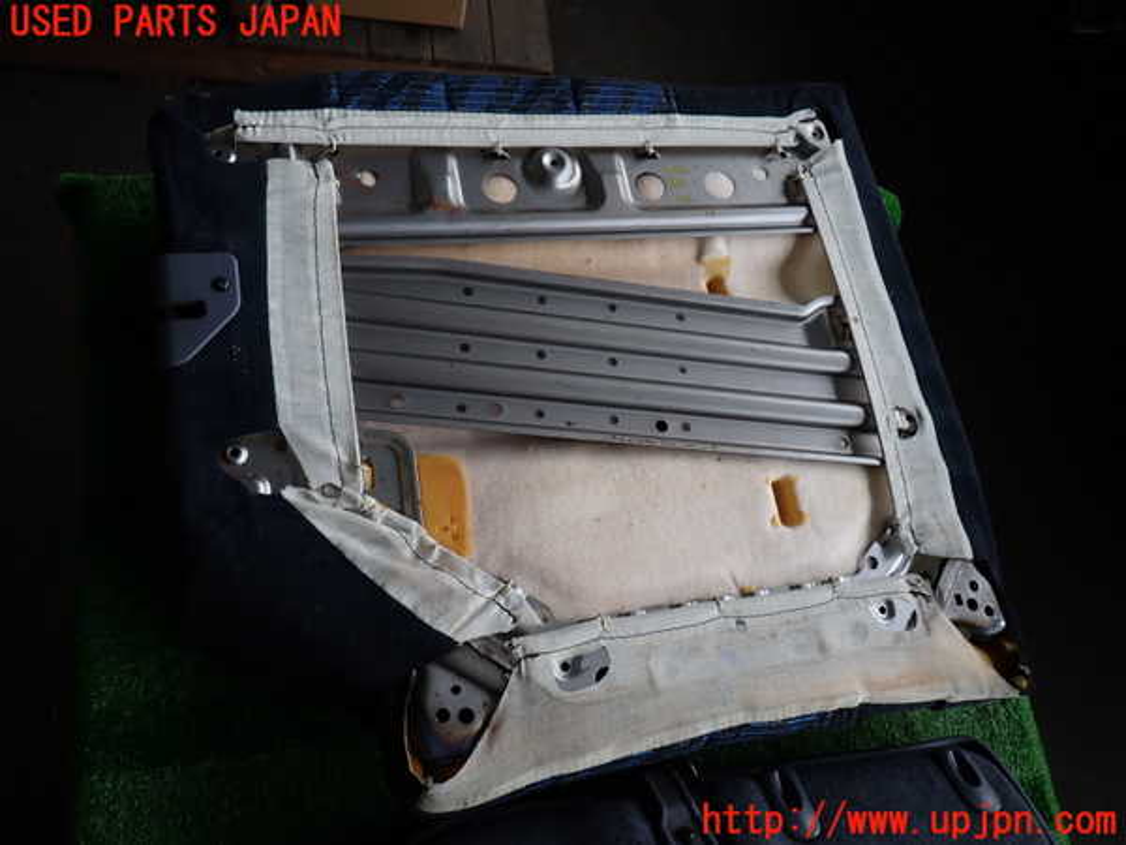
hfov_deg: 69.4
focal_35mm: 25
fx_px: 813
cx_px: 563
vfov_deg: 54.9
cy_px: 422
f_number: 2
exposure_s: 1/100
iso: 100
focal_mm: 4.5
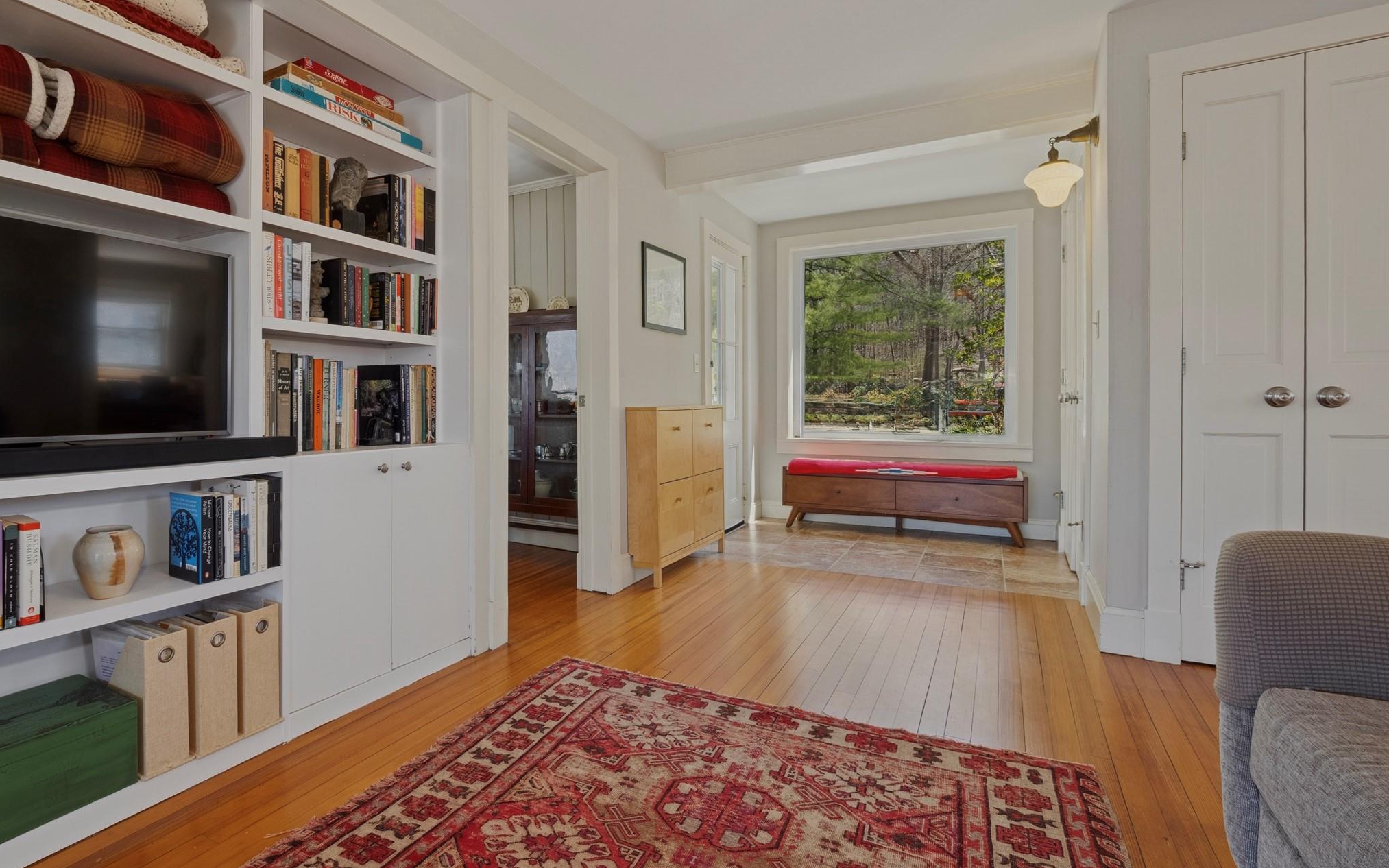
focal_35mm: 15
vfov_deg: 74.8
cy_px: 427
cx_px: 690
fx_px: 568
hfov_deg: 101.5
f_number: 8
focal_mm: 7
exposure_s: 1/200
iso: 200
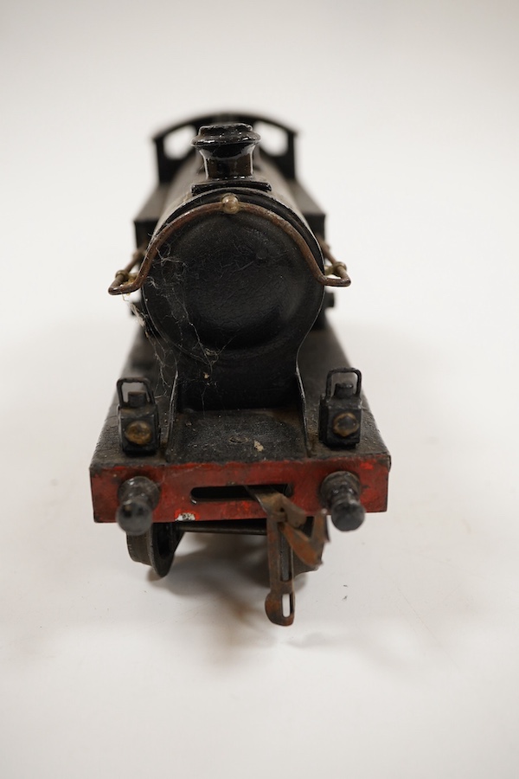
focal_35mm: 45
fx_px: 973
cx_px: 260
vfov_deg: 43.6
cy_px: 390
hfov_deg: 29.9
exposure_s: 1/125
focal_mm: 30
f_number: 7.1
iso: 1250
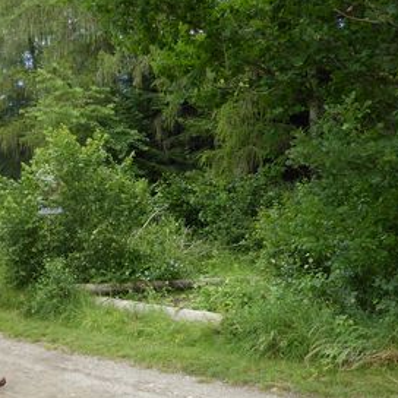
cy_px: 275
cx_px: 114
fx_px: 676
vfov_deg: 32.4
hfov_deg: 32.3
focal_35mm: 52
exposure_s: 1/200
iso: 100
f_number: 3.3
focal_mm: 4.3
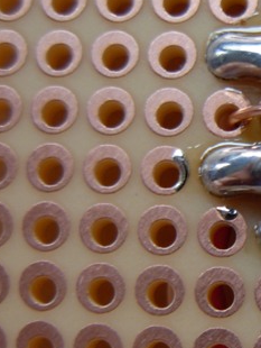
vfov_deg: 20.0
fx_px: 984
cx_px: 369
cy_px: 199
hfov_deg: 14.3
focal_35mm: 98
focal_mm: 6.3
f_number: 2.9
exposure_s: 1/42.7
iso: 79
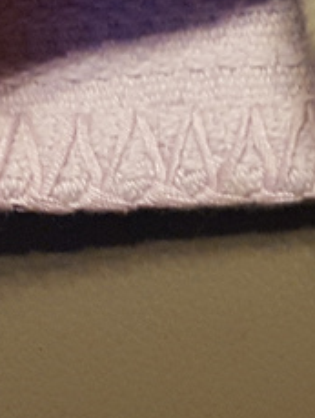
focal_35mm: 122
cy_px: -434
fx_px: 1478
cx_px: 699
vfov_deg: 13.6
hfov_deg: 10.7
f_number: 1.7
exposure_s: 1/14
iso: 200
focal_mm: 4.2
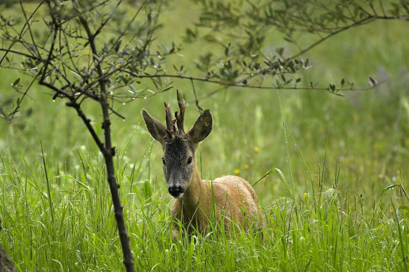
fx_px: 9061
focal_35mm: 798
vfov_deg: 1.7
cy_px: 175
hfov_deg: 2.6
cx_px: 183
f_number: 5.6
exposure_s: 1/500
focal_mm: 500
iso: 1100
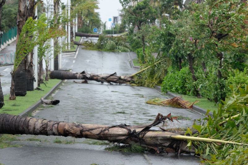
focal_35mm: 174
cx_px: 124
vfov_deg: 7.9
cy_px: 82
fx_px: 1196
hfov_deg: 11.8
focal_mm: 116
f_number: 9
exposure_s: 1/200
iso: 1000
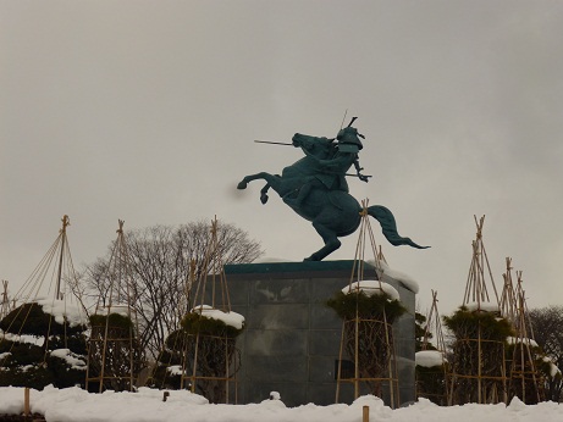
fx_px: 846
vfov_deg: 28.0
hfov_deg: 36.8
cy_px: 211
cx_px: 282
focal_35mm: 52
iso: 100
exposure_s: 1/200
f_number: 11
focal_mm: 9.2
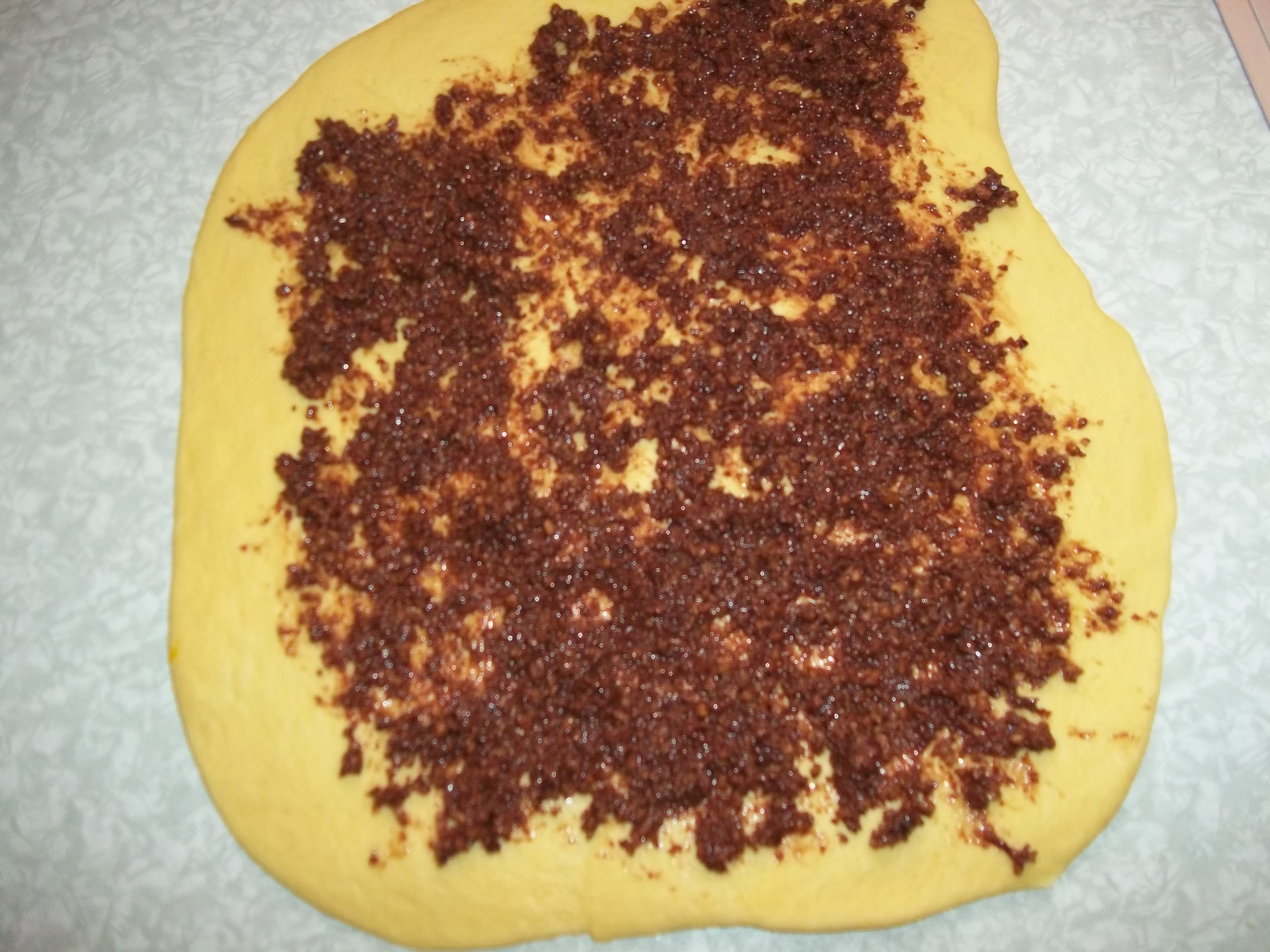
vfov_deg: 44.2
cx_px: 635
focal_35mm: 32
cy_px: 476
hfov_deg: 56.8
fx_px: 1174
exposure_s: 1/30
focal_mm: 5.7
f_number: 2.9
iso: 160
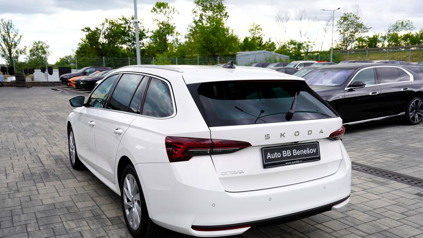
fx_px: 381
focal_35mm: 34
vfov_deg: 34.5
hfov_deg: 58.0
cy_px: 142
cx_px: 213
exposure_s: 1/100
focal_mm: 32
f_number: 6.3
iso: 100
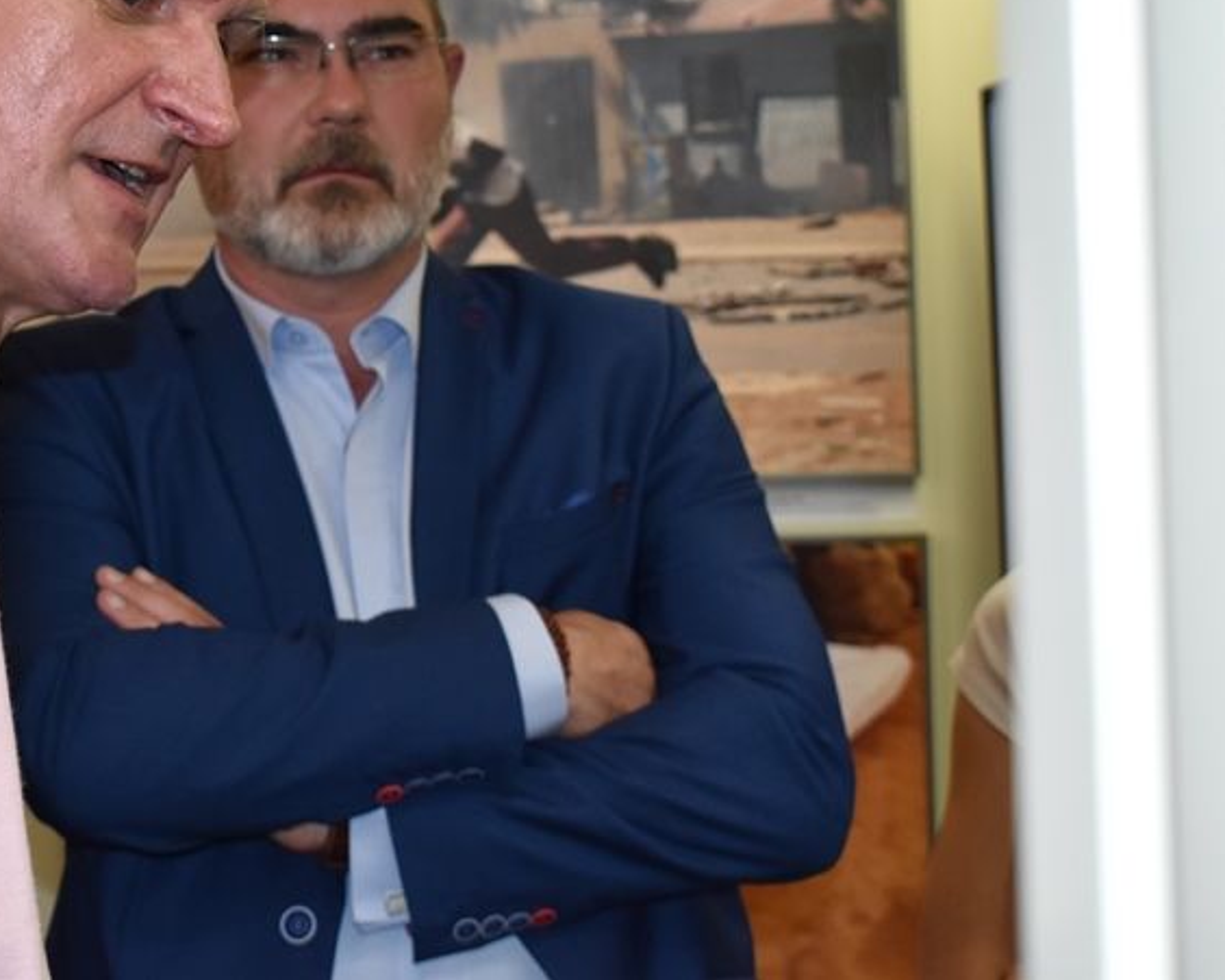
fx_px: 3335
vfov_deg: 16.6
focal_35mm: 92
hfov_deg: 20.4
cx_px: 126
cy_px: 240
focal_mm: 36
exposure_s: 1/60
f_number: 6.3
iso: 900
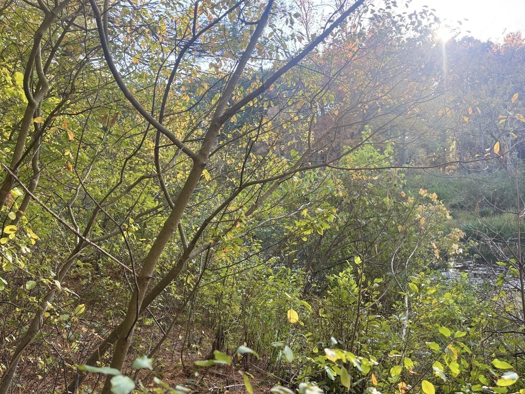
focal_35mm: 32
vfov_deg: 44.1
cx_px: 315
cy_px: 211
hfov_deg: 56.4
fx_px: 485
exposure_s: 1/162
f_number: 1.6
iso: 40
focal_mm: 5.96
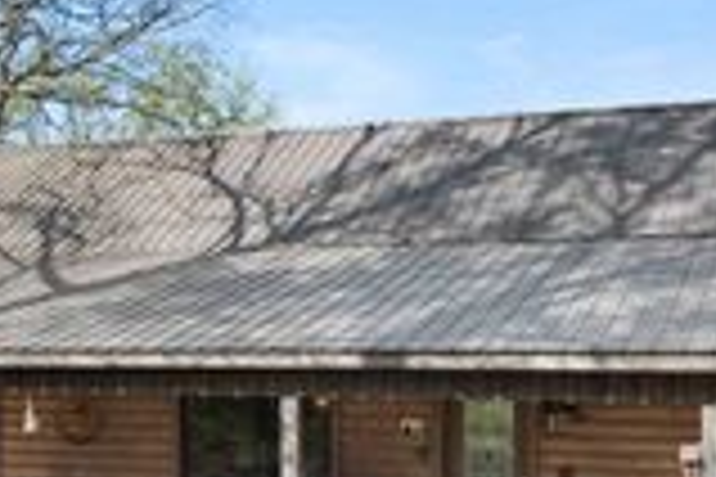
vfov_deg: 21.1
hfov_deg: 31.8
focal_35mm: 63
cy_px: 434
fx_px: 1253
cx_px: 279
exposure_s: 1/250
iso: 160
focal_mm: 20
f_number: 5.6
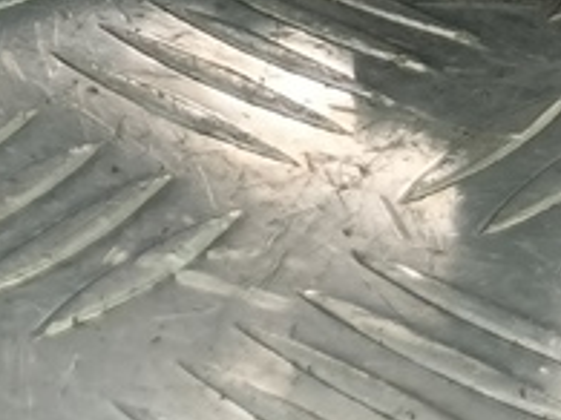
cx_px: -268
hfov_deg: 15.1
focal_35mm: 121
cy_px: -167
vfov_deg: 11.8
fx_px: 1960
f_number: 1.6
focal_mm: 4.11
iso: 90
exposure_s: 1/50
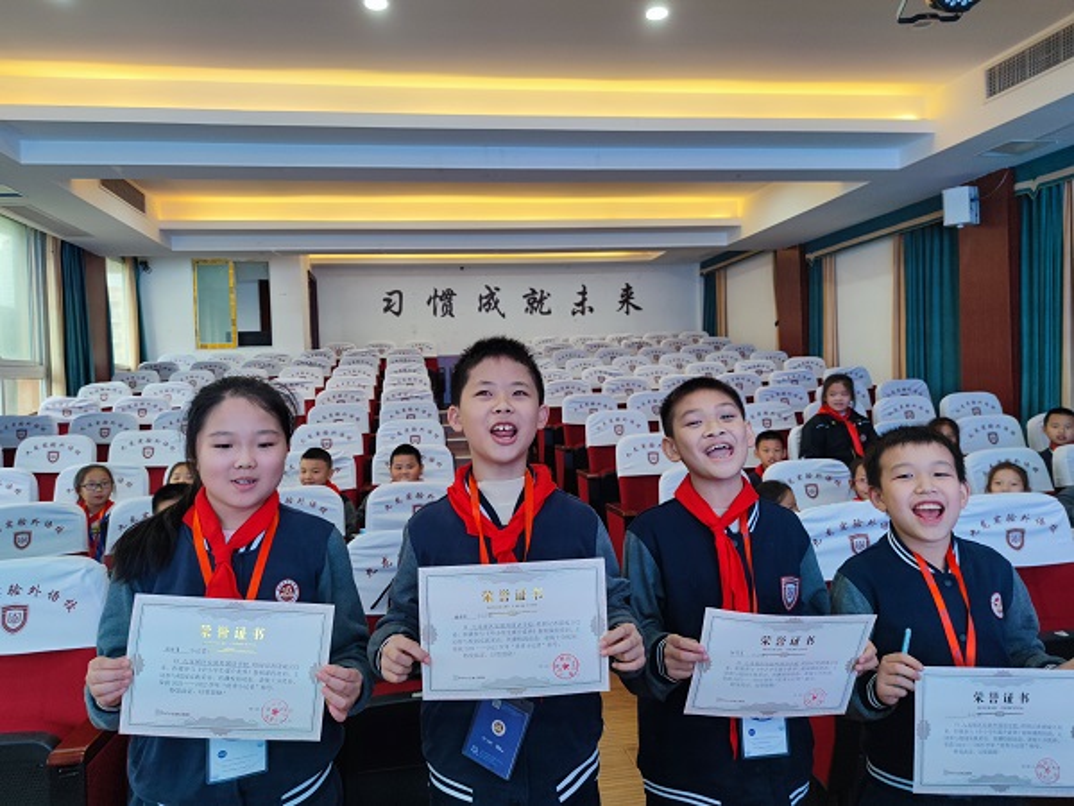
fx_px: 745
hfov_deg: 71.6
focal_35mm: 24
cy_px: 403
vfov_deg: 56.8
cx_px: 537
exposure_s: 1/100
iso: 187
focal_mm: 6.72
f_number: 1.69
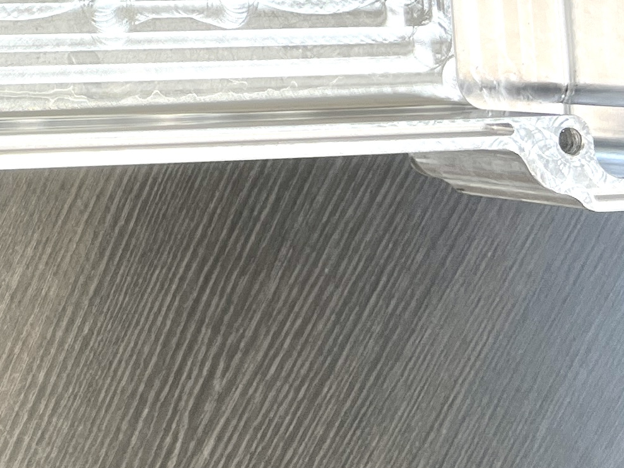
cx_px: -398
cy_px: -214
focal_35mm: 106
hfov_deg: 16.4
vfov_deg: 13.3
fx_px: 1911
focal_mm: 5.7
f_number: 1.5
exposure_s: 1/100
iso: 40
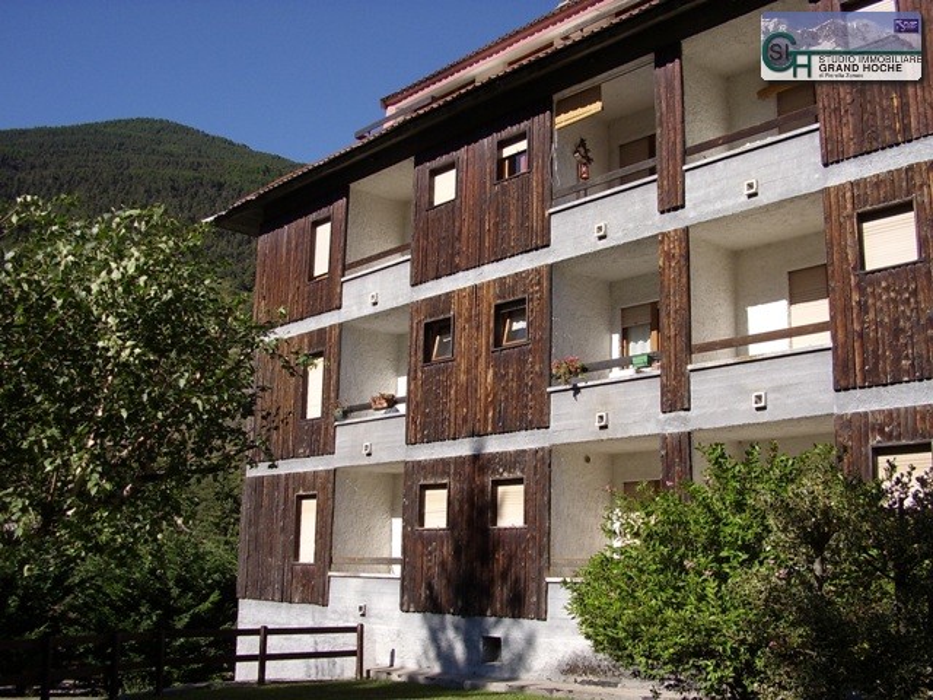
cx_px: 466
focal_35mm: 30
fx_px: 809
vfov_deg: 46.8
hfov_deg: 60.0
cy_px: 350
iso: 71
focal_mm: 5.8
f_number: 4.1
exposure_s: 1/648
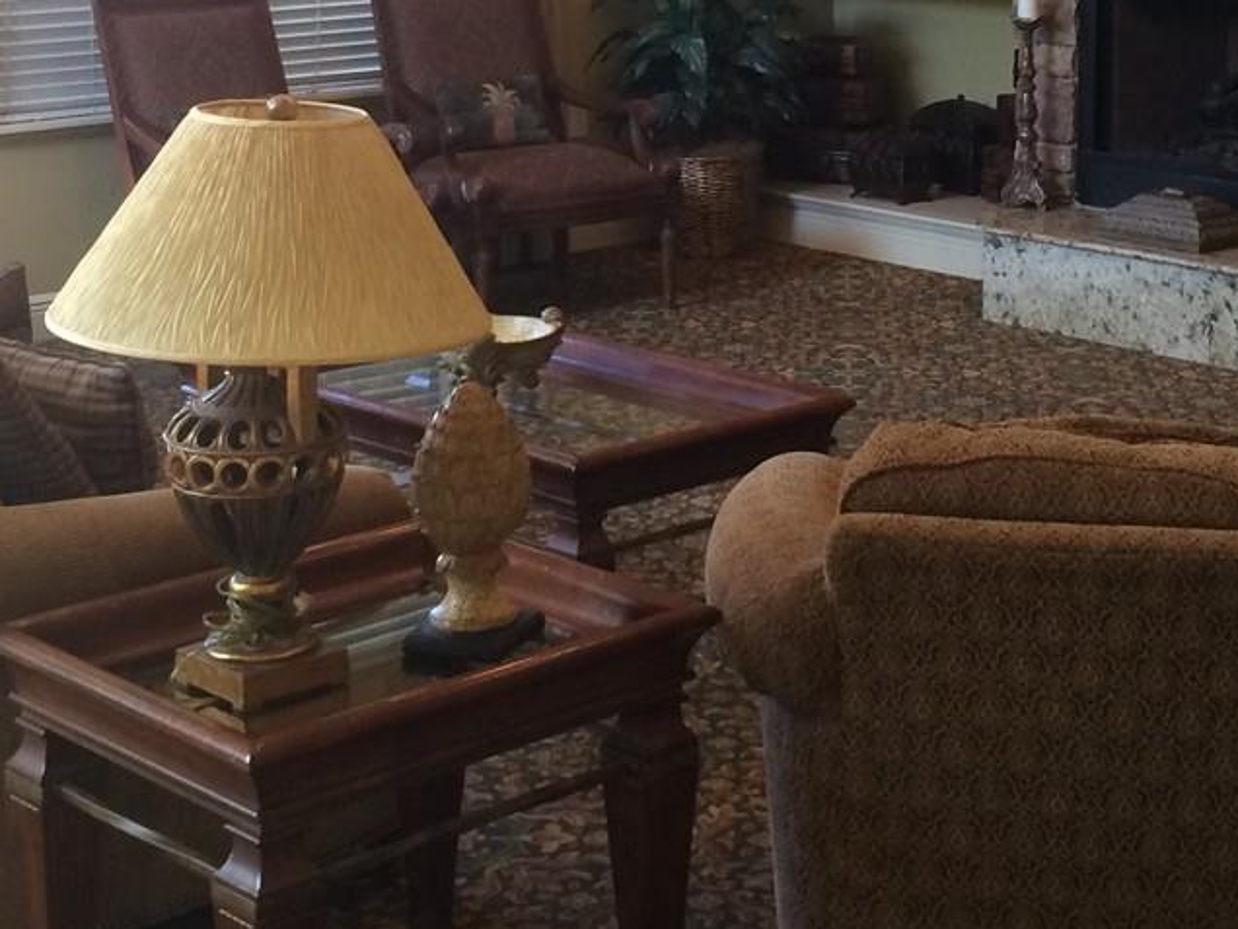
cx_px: 825
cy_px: 0
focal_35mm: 73
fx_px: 2611
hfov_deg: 26.5
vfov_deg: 19.6
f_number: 2.2
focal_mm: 4.15
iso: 100
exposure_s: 1/30
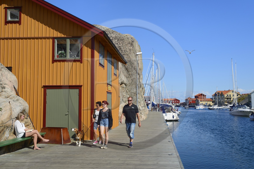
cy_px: 84
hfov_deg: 50.7
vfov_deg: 35.0
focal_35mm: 38
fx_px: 268
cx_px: 127
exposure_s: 1/640
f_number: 9
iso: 200
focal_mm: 38
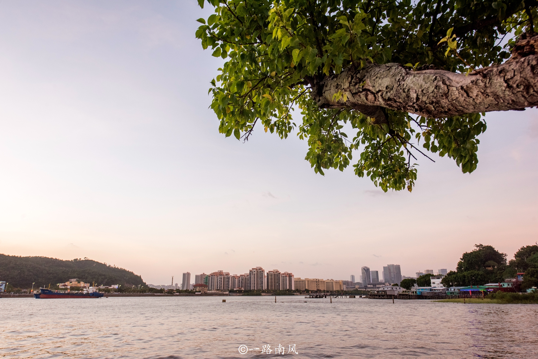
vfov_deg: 53.2
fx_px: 359
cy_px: 180
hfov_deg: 73.7
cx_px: 269
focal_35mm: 24
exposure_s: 1/80
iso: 1250
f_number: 8
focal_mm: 24
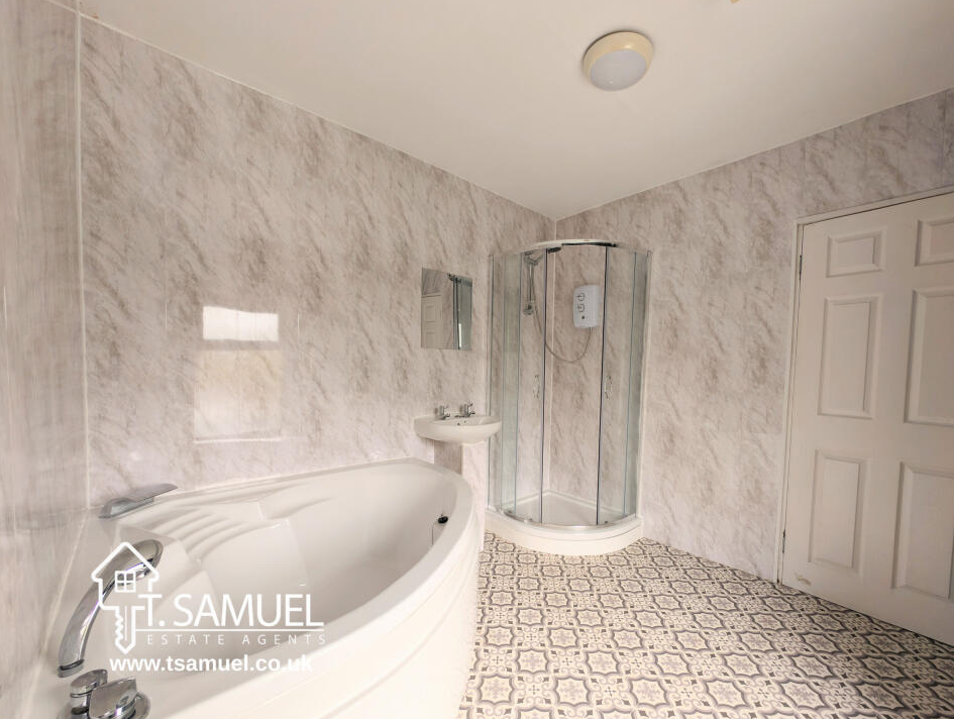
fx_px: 359
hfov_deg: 105.9
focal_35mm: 13
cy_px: 385
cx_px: 516
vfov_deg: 89.9
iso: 39
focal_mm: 2.23
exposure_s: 1/35.4
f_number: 1.95
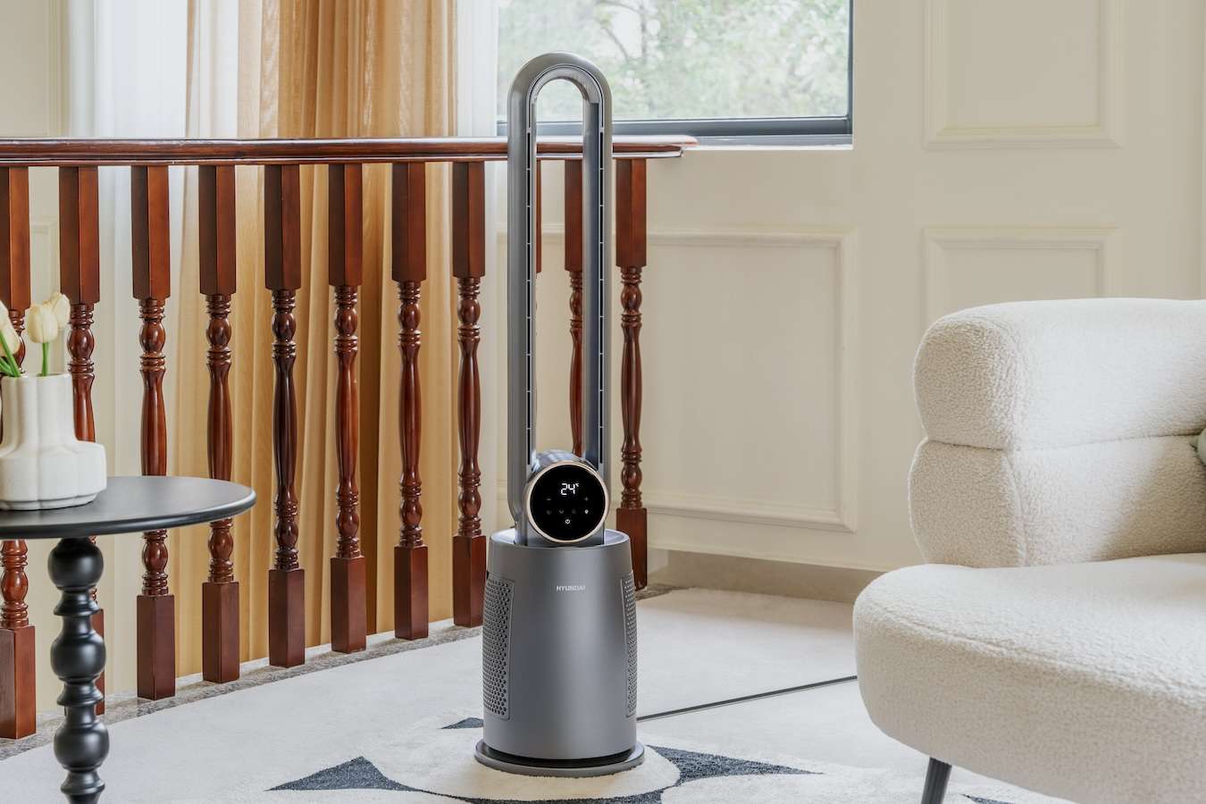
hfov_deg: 28.8
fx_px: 2345
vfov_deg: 19.5
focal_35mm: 70
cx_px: 603
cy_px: 402
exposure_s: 1/30
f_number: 8
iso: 100
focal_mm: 70
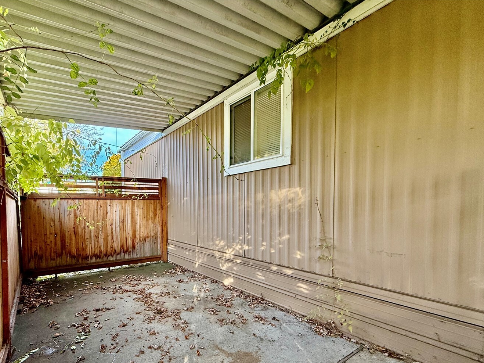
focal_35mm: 17
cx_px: 195
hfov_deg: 89.9
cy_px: 220
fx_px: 238
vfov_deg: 73.8
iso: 125
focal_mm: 2.22
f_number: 2.2
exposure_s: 1/99
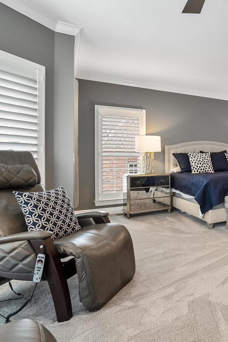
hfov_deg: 40.7
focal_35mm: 25
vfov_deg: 71.5
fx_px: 237
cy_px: 173
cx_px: 254
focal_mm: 8
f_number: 6.3
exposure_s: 1/3
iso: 400
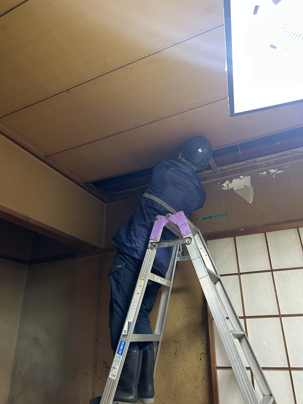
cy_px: 202
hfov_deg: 53.1
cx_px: 152
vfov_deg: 67.3
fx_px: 303
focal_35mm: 26
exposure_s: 1/50
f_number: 1.5
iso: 200
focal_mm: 5.7
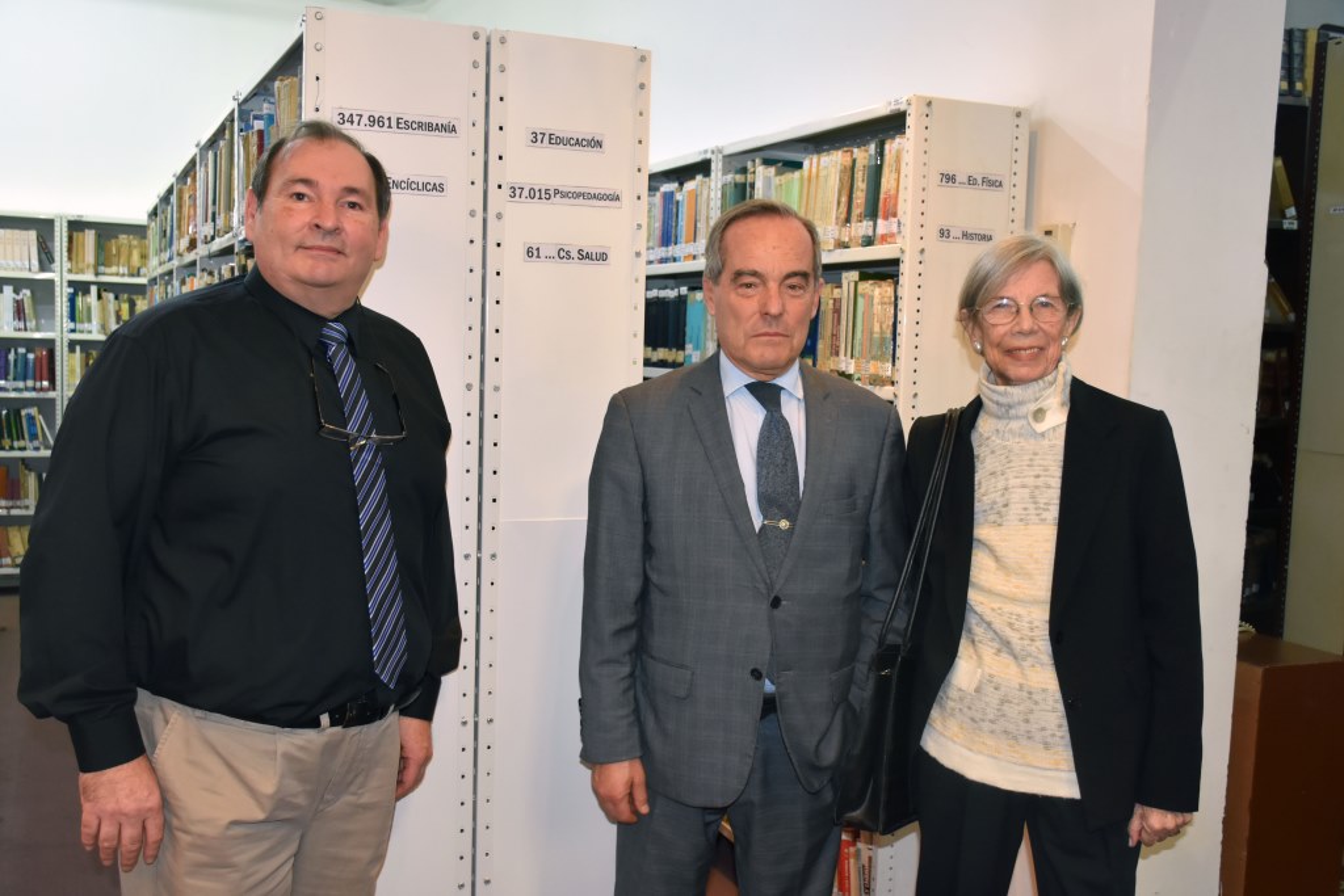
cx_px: 672
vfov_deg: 38.4
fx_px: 1288
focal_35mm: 34
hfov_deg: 55.1
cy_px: 448
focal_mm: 23
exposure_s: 1/60
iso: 800
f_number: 5
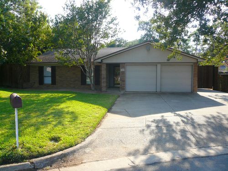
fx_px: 184
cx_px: 114
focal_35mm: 28
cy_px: 86
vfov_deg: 49.7
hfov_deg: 63.4
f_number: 2.8
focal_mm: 4.6
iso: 100
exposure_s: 1/320
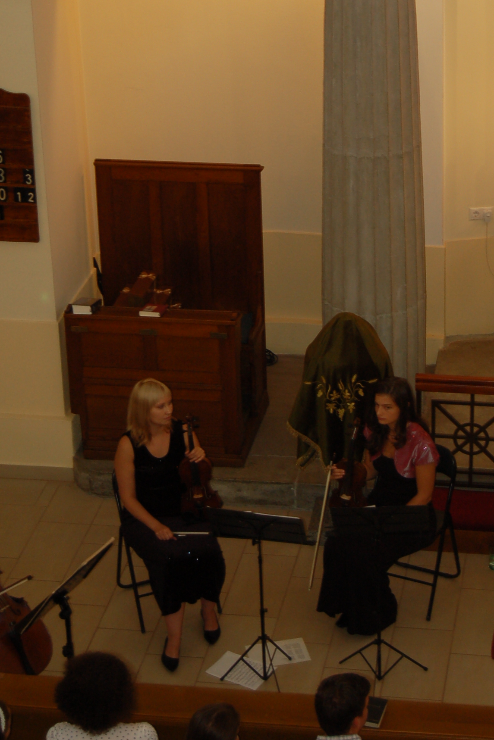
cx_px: 289
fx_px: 1891
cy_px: 215
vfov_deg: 22.0
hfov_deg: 14.9
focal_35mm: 92
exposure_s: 1/60
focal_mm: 35
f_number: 4.8
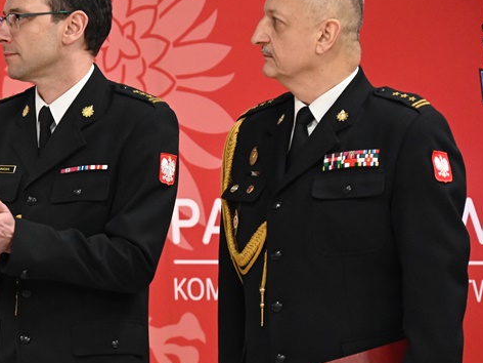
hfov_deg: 4.9
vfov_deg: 3.7
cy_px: 227
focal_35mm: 407
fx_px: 5679
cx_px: 50
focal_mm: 200
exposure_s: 1/125
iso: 6400
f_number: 6.3
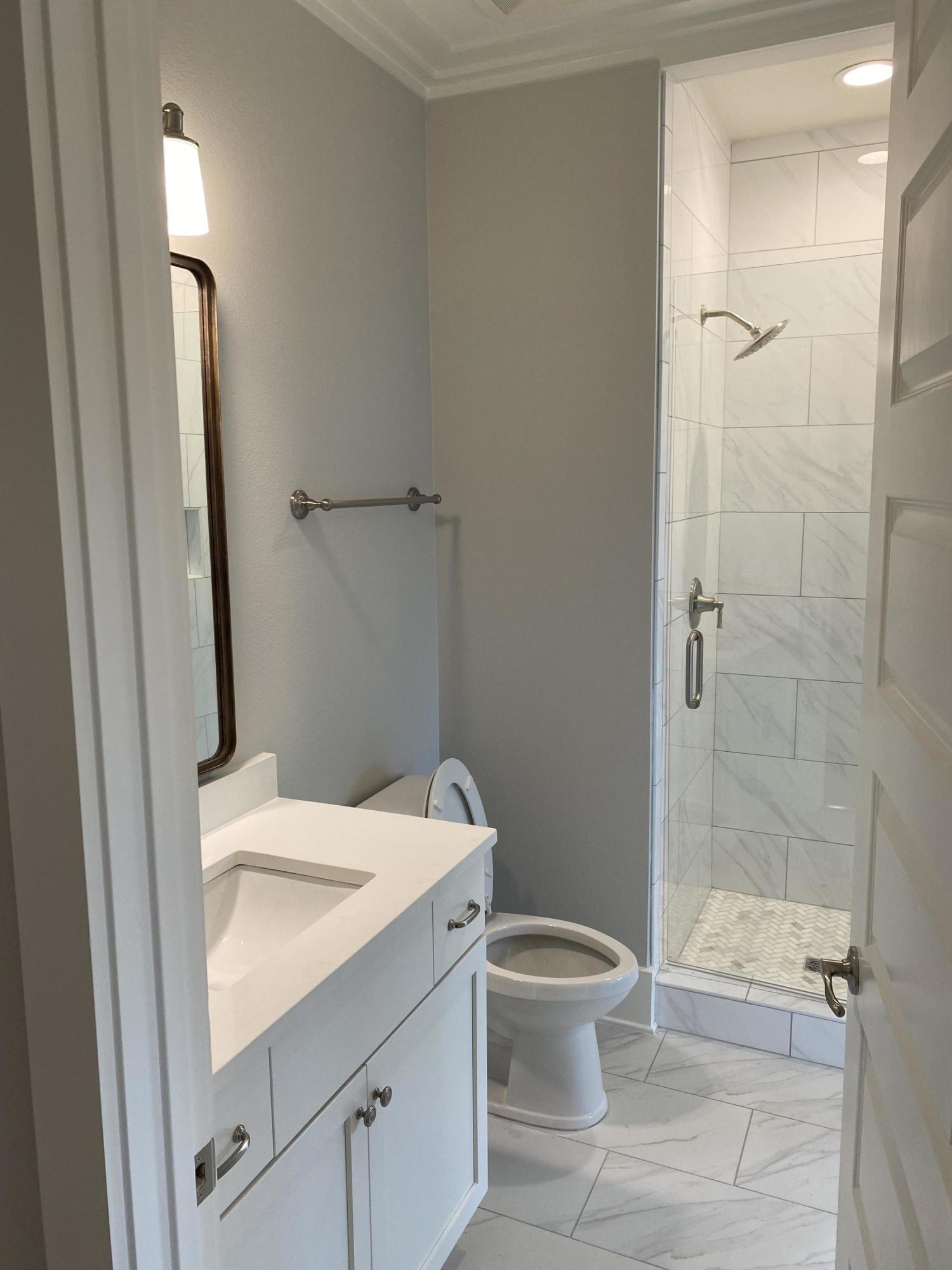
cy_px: 635
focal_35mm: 26
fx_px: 953
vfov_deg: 67.3
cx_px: 476
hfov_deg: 53.1
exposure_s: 1/60
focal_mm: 4.25
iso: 64
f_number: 1.8
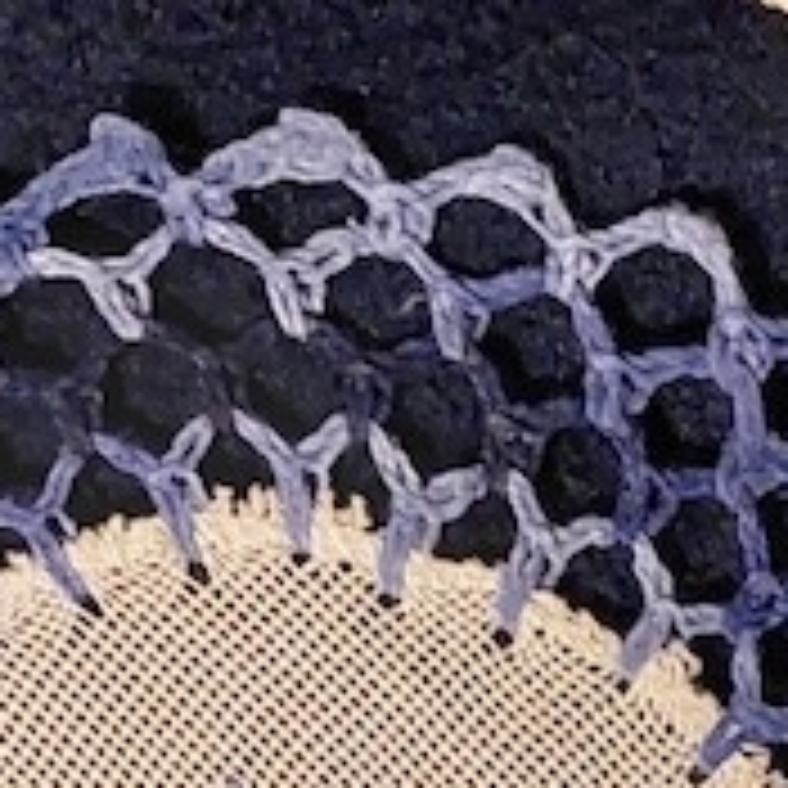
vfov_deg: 11.2
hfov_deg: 11.2
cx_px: 122
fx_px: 3992
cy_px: 180
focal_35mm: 155
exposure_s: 1/33
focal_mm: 5.23
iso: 400
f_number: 1.8
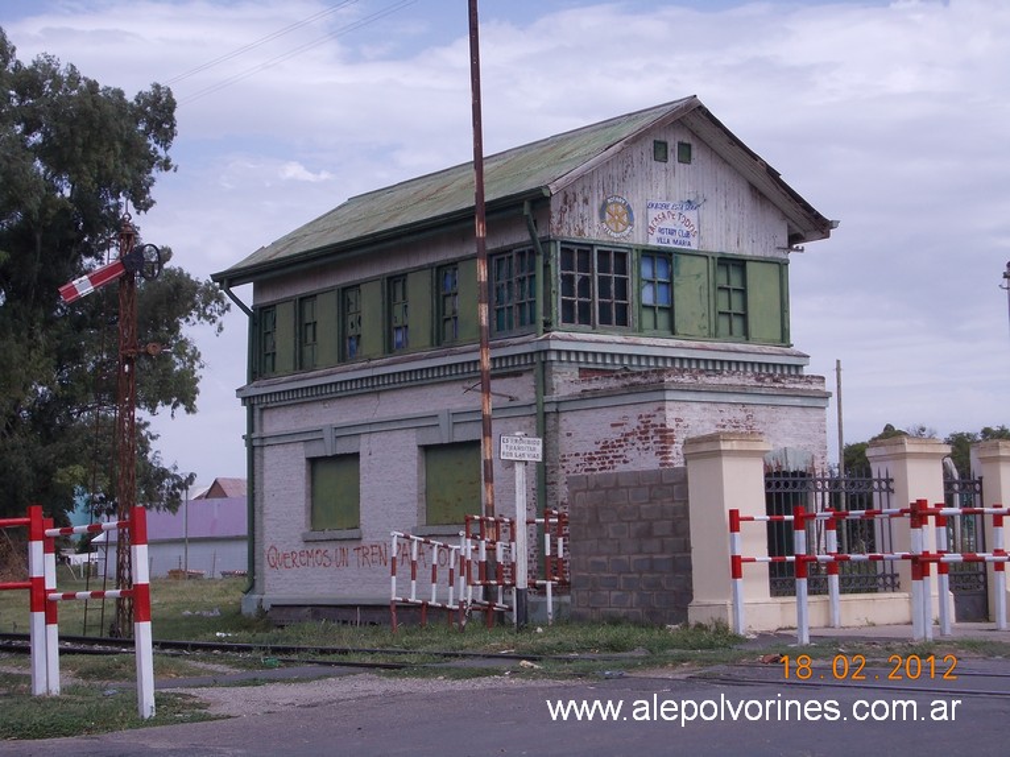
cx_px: 505
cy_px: 378
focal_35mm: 71
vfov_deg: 20.7
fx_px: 2071
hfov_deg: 27.4
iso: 80
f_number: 8.6
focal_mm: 10
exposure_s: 1/160
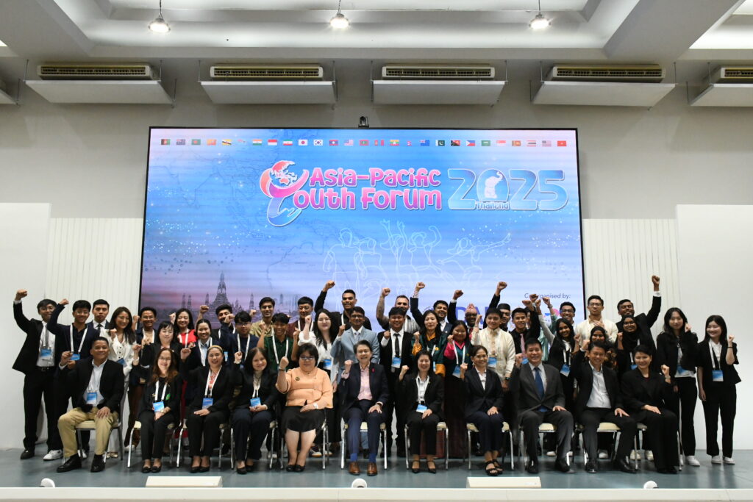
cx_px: 376
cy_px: 251
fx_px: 628
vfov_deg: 43.6
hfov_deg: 61.9
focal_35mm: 30
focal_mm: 20
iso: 5000
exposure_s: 1/250
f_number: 8
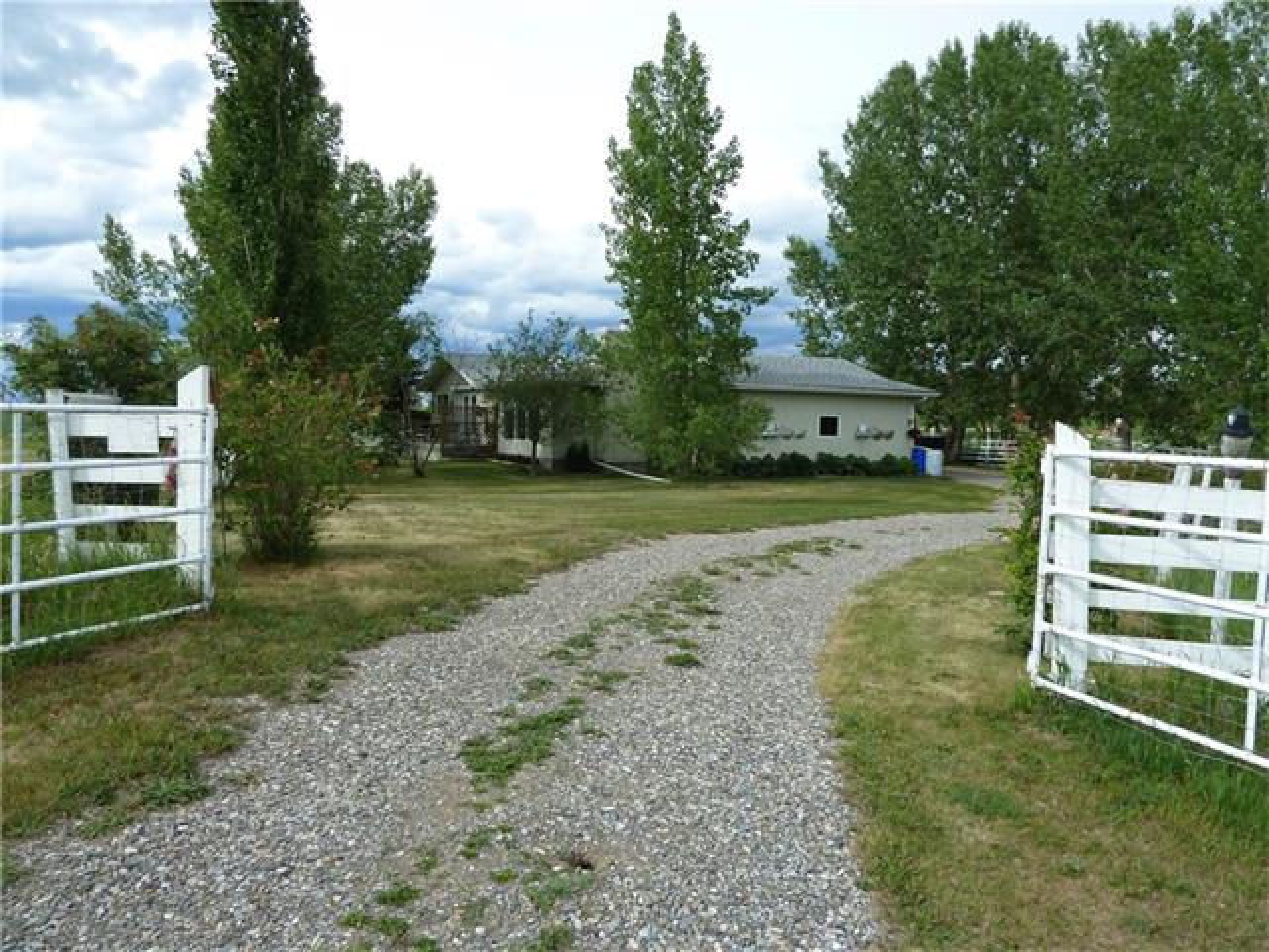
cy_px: 476
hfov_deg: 69.4
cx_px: 634
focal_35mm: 25
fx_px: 916
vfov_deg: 54.9
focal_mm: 4.1
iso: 80
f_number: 4
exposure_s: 1/400
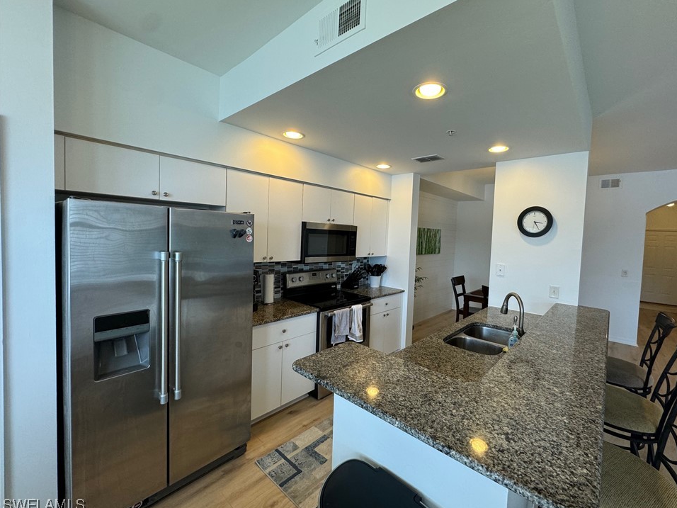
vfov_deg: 81.7
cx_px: 361
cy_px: 249
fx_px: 293
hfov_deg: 98.0
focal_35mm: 15
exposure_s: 1/120
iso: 160
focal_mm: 2.22
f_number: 2.2
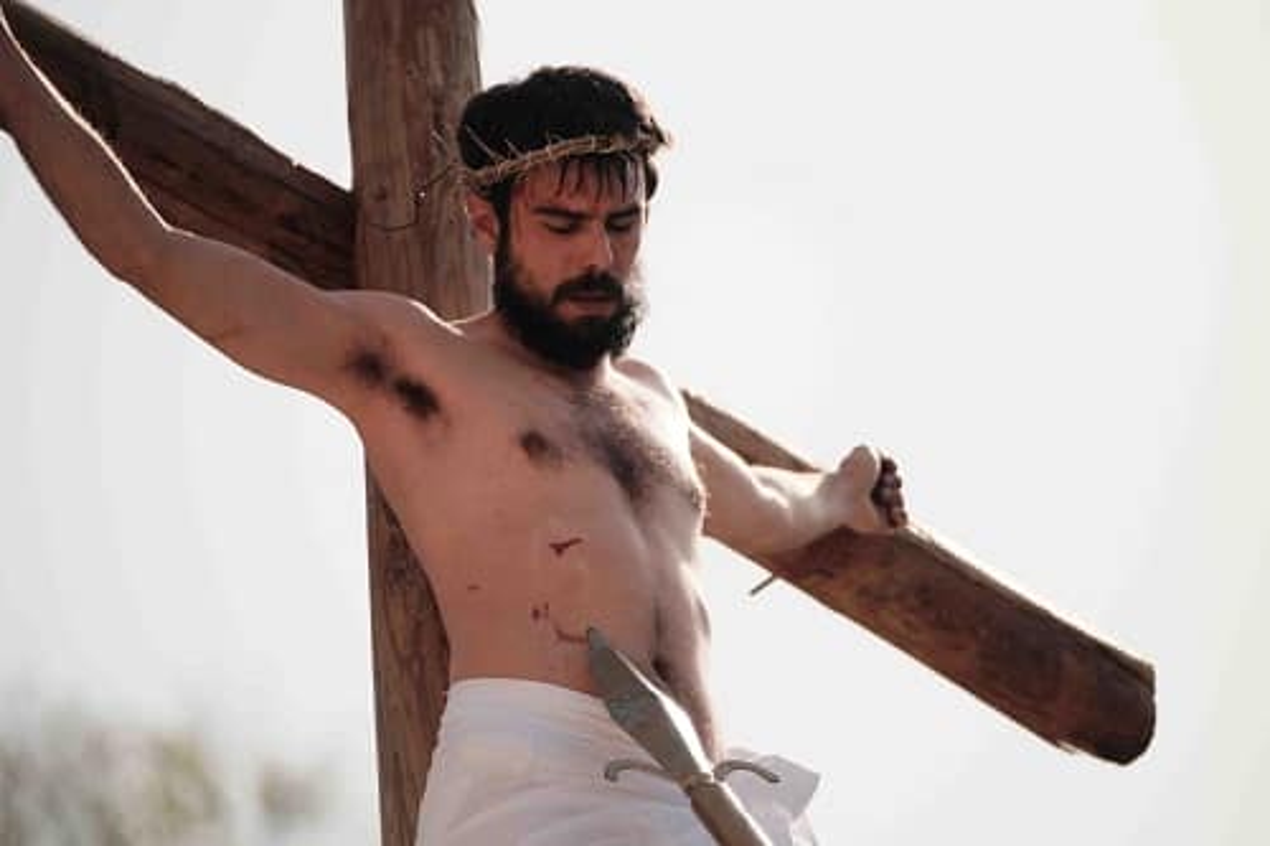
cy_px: 423
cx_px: 635
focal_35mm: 210
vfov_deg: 6.5
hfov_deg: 9.8
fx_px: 7405
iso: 640
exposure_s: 1/6400
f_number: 2.8
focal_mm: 140
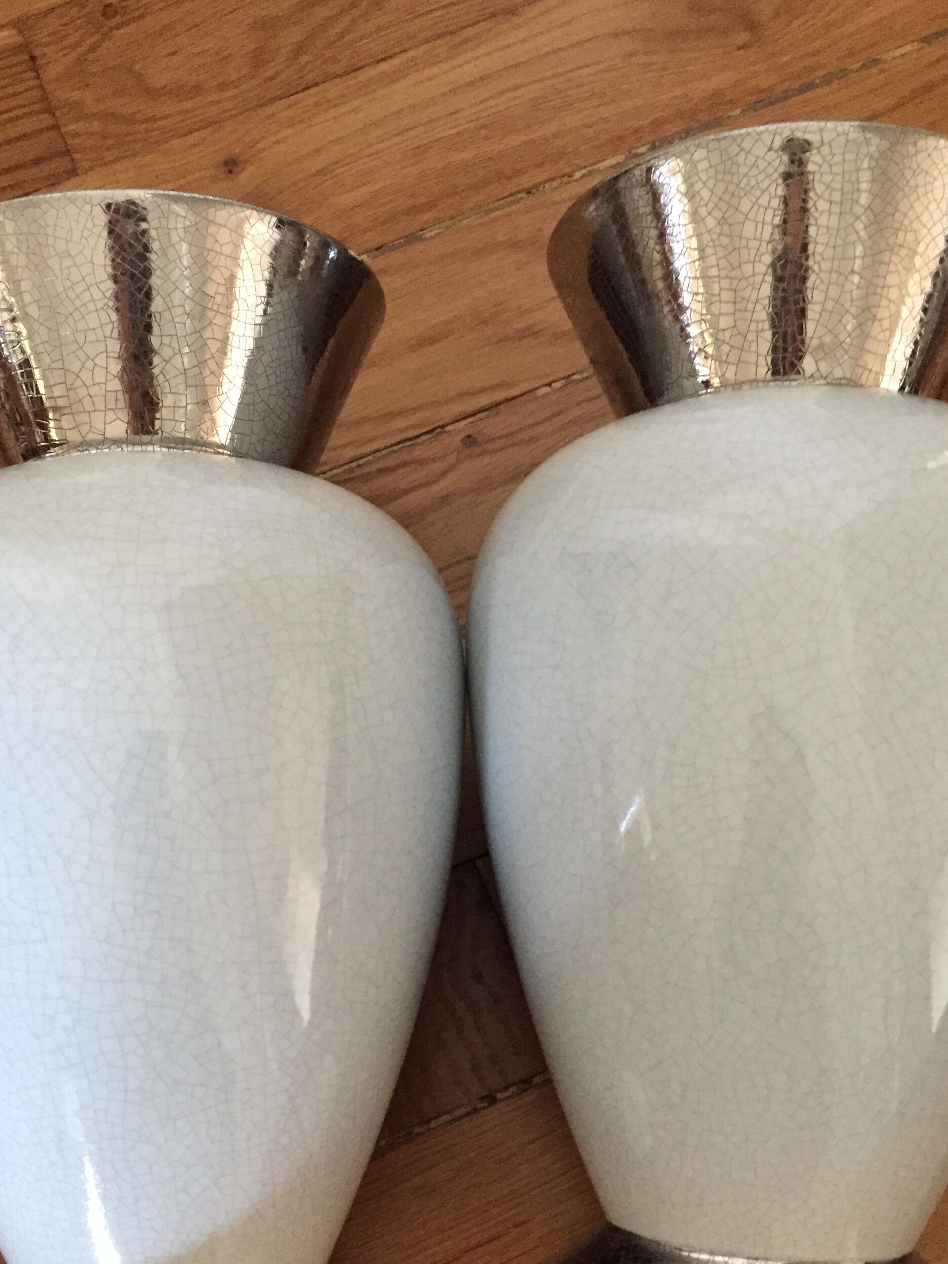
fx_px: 1388
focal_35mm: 38
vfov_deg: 48.5
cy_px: 784
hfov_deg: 37.7
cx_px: 430
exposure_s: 1/17
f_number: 2.2
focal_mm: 4.15
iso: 320
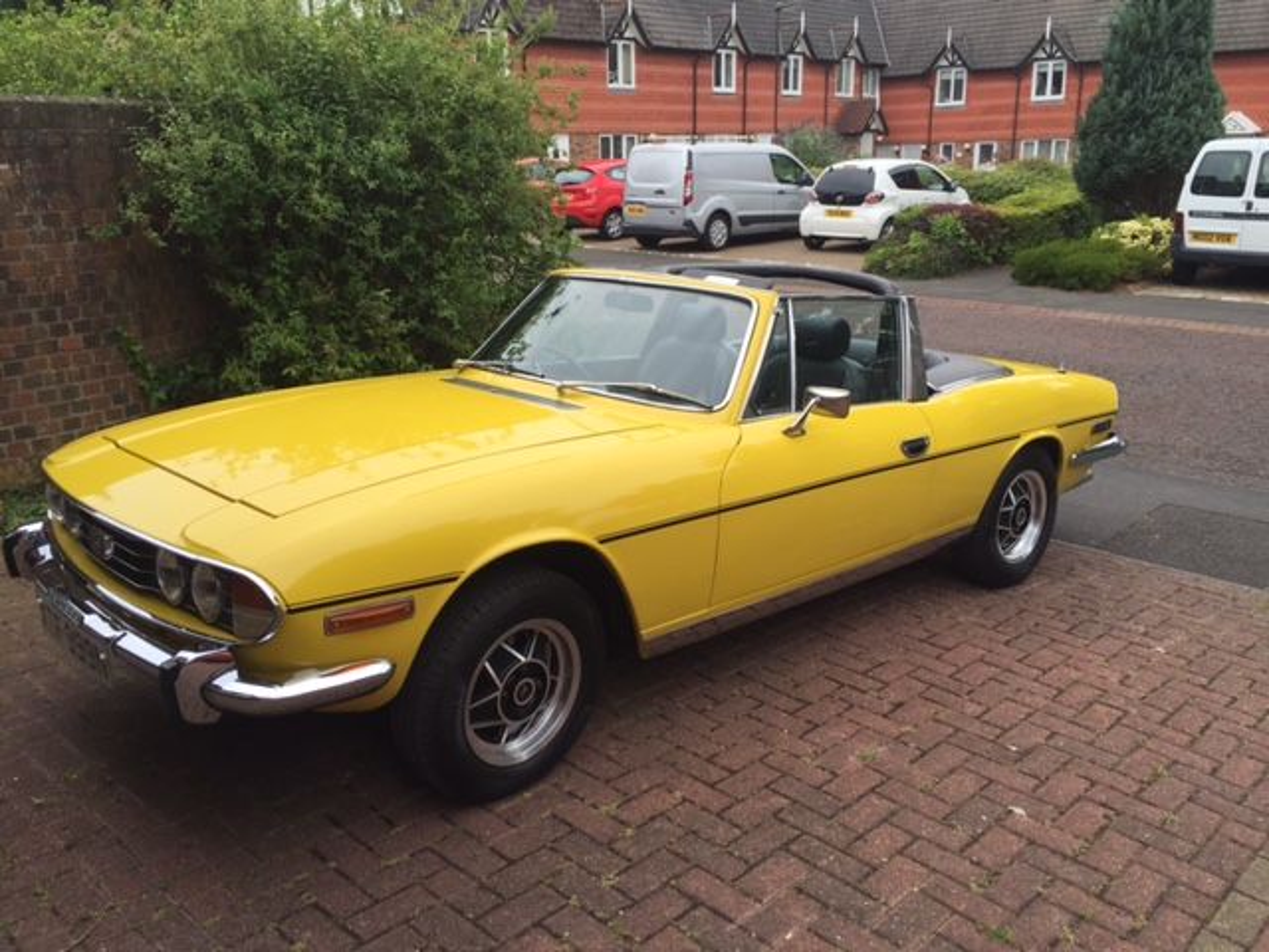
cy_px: 476
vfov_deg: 48.2
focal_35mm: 29
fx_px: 1063
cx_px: 634
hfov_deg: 61.7
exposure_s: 1/542
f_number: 2.2
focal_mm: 4.15
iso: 32
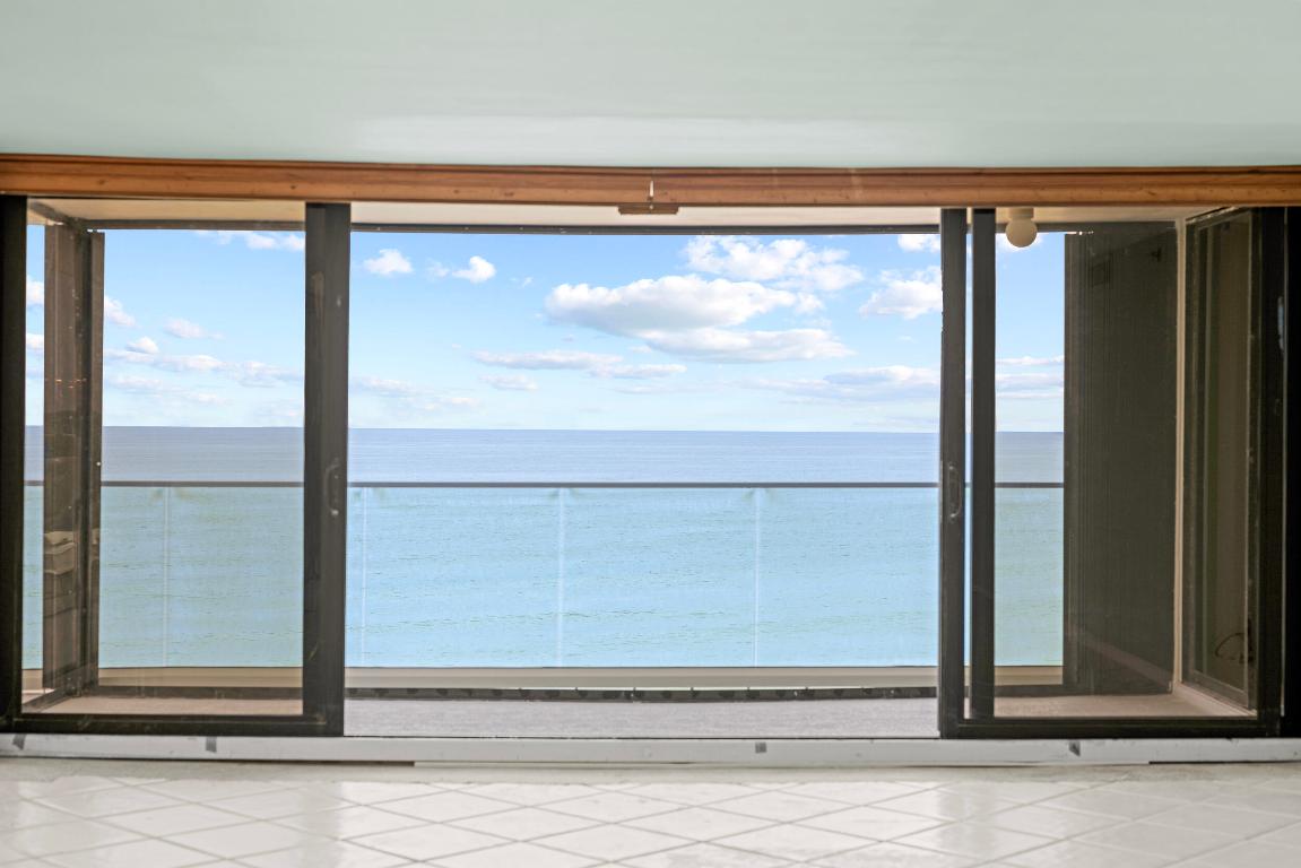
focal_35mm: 50
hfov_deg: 39.6
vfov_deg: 27.0
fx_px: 1807
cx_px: 650
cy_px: 434
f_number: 3.5
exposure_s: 1/50
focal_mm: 50
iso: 64
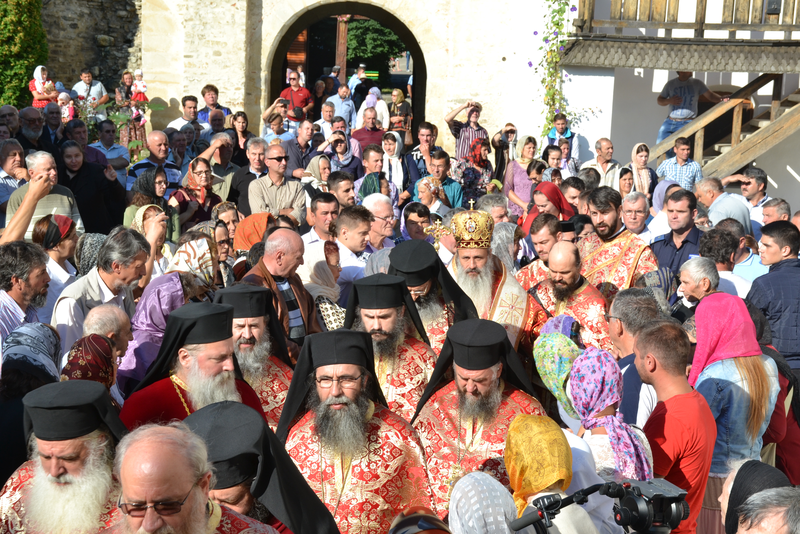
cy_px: 267
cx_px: 400
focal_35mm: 78
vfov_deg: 17.5
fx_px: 1733
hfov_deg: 26.0
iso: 200
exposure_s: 1/160
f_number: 11
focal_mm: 52
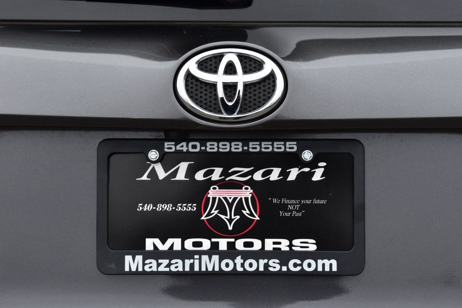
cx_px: 231
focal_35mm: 82
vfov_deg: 16.5
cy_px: 154
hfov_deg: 24.6
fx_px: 1058
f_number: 8
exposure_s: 1/60
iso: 400
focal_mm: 55
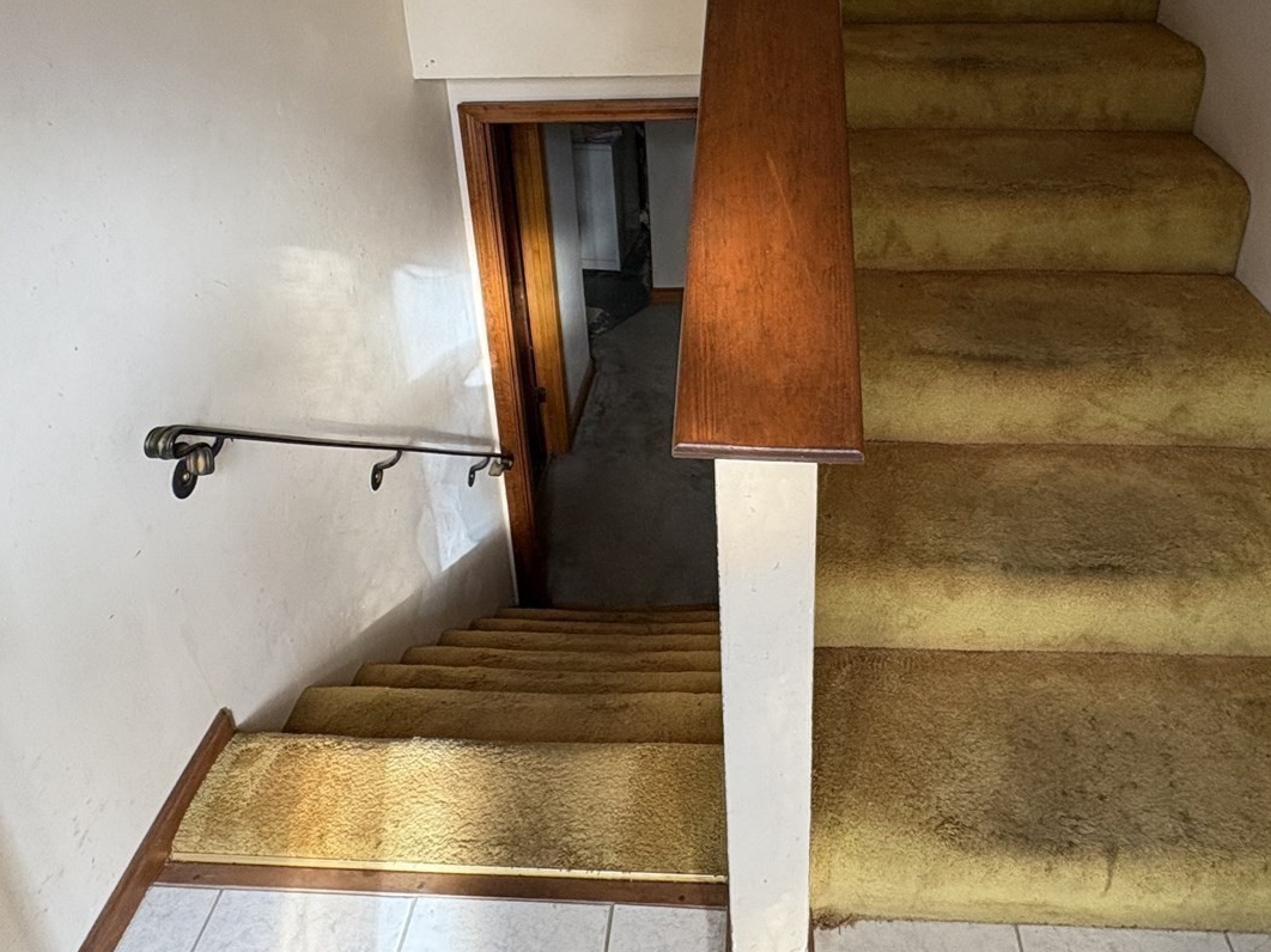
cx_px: 711
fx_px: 991
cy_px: 166
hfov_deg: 65.1
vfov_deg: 48.0
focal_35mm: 27
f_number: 2.2
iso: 250
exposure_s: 1/77
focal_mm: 2.22
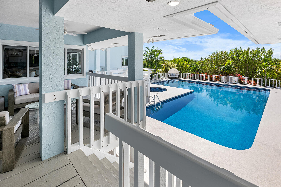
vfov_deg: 81.2
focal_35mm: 14
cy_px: 94
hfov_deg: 104.2
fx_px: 109
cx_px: 140
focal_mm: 14
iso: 400
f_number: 8
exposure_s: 1/250
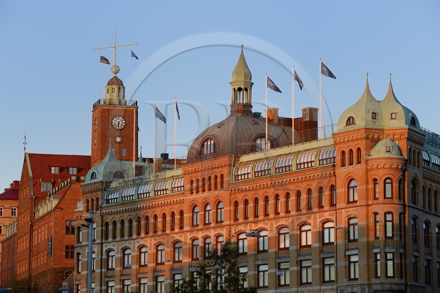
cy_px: 146
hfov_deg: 15.2
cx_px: 220
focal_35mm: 135
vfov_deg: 10.1
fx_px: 1649
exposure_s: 1/100
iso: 400
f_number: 9
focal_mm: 135
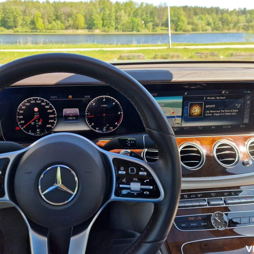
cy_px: 123
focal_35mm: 28
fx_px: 232
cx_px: 104
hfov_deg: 56.9
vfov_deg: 57.3
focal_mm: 6.4
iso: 50
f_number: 1.8
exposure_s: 1/196
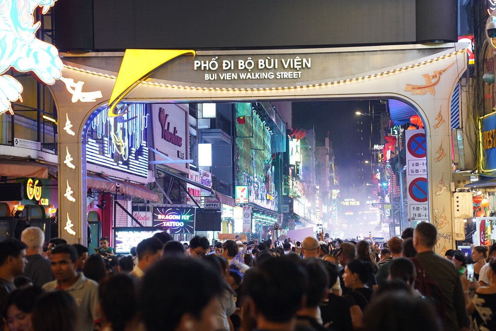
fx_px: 1033
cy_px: 167
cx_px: 272
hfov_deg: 27.0
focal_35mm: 75
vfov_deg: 18.2
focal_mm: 66
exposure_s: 1/100
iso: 2000
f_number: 3.2
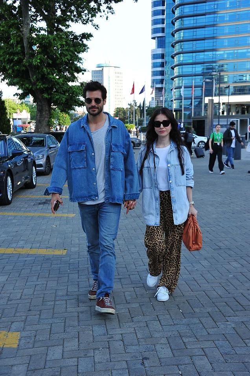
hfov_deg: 28.0
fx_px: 501
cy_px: 188
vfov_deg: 41.1
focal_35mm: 48
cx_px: 125
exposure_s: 1/200
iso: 400
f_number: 7.1
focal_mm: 48
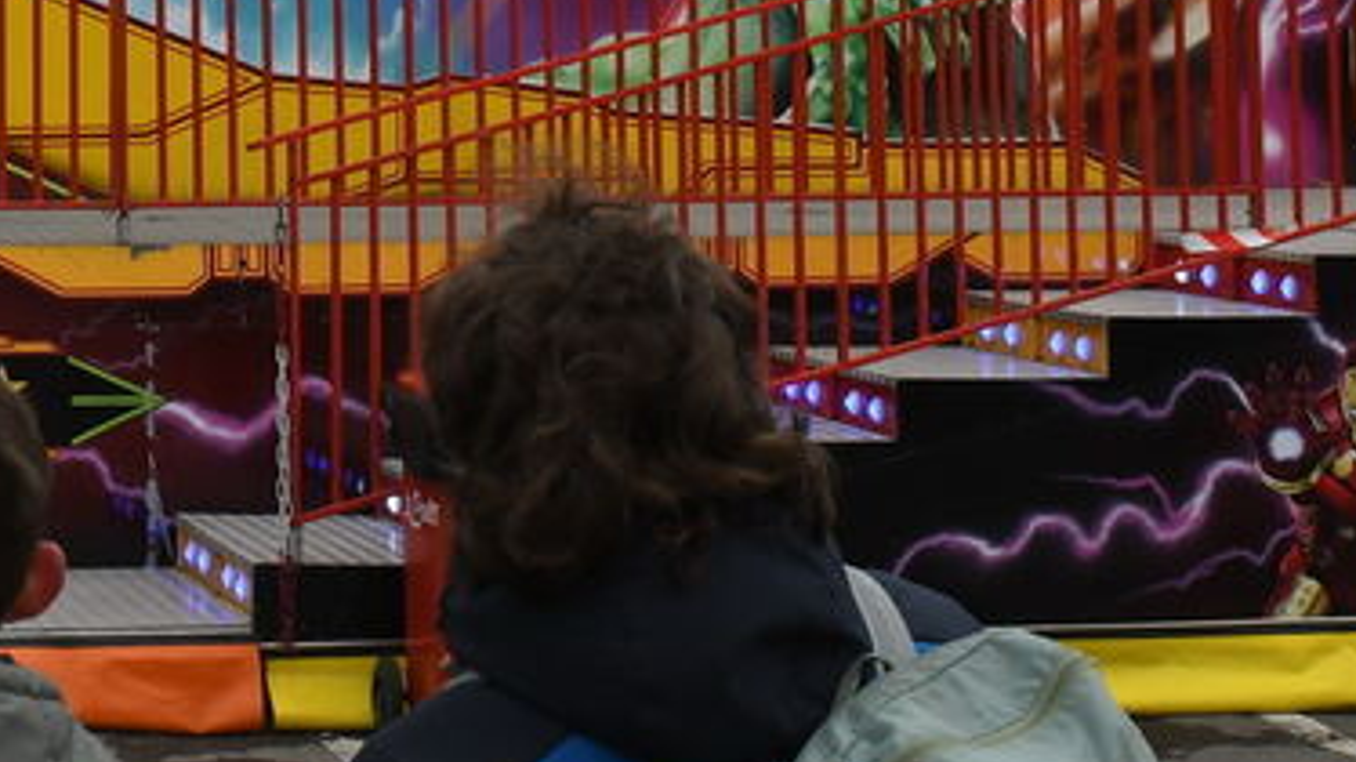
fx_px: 4349
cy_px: -403
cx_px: -305
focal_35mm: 121
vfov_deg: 9.7
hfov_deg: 16.9
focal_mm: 24
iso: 500
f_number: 8
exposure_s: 1/200
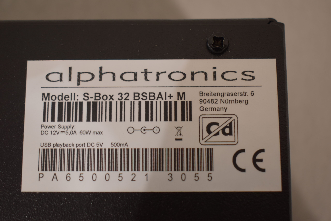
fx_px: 469
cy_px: 110
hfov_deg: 38.9
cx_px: 166
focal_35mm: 51
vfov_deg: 26.5
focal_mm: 34
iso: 400
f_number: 4.5
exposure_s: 1/100
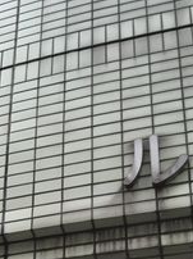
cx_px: -70
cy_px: 340
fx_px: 685
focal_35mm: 92
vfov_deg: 19.6
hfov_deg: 15.2
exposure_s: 1/172
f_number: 2.2
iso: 32
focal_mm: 4.15
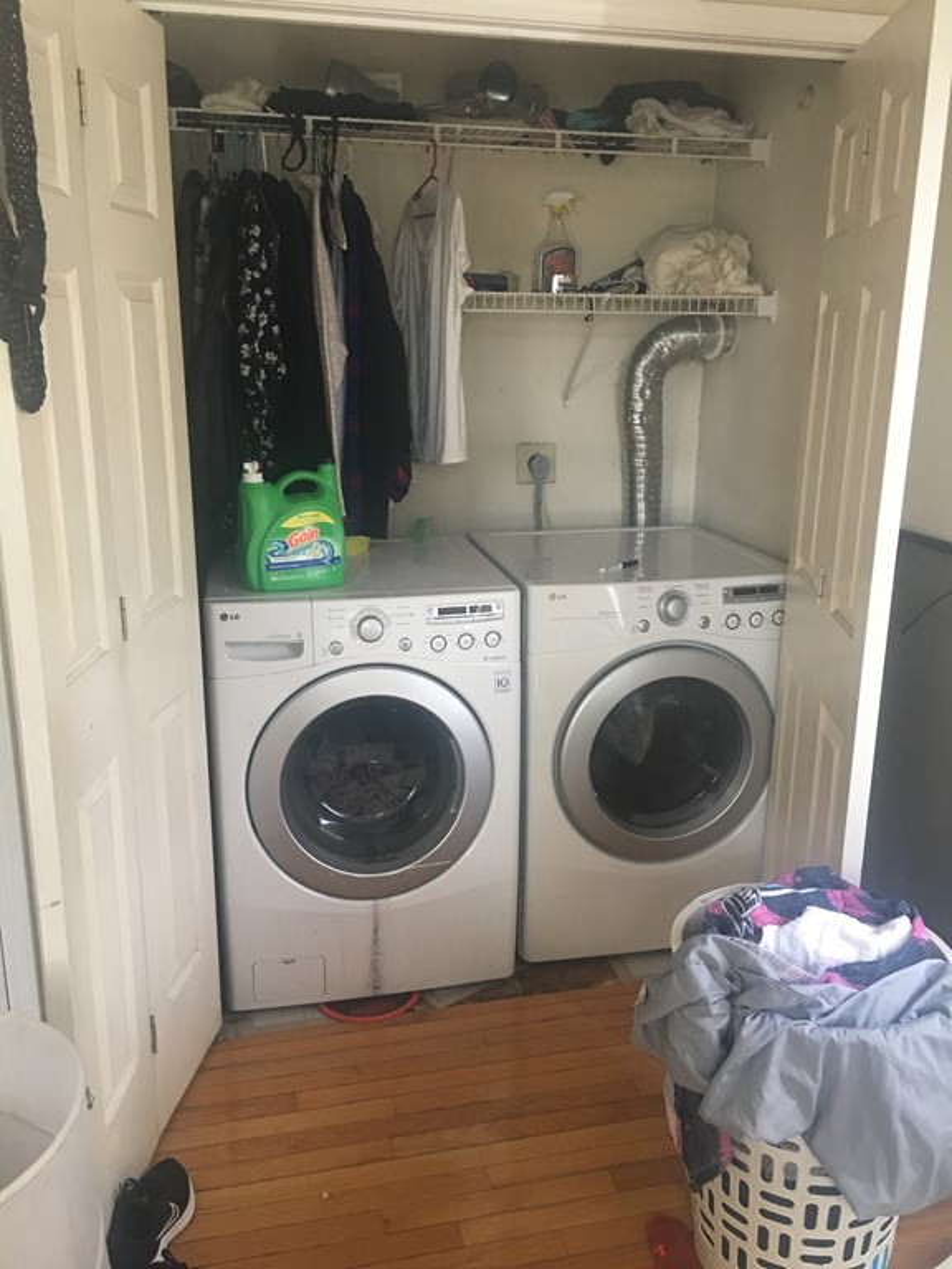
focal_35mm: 29
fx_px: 1063
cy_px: 634
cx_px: 476
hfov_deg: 48.2
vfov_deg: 61.7
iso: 100
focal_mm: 4.15
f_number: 2.2
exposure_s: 1/15
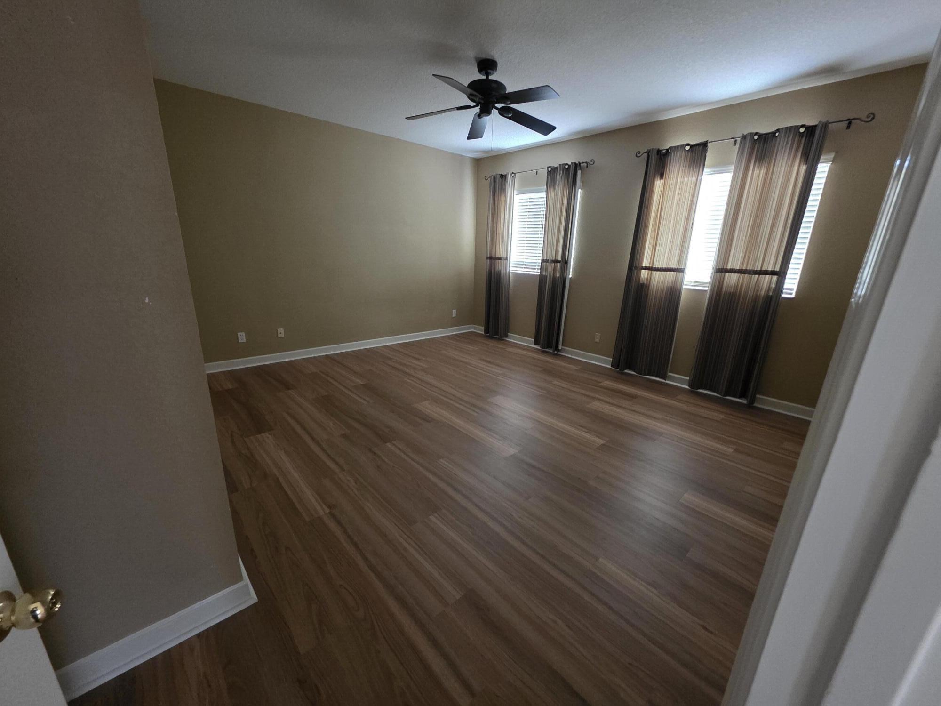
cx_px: 470
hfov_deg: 106.2
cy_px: 353
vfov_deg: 89.9
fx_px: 353
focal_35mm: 13
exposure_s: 1/60
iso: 1000
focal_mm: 2.2
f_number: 1.9
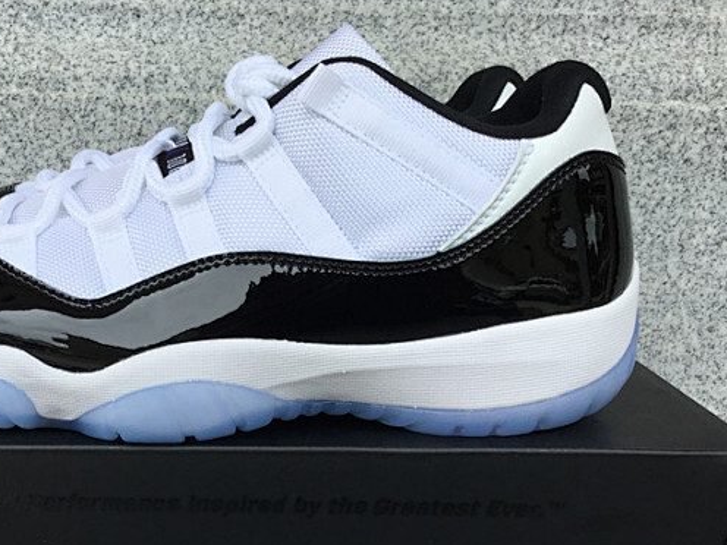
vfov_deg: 28.8
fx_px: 1050
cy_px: 384
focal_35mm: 50
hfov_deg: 37.5
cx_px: 213
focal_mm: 3.3
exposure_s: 1/413
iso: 25
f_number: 2.4
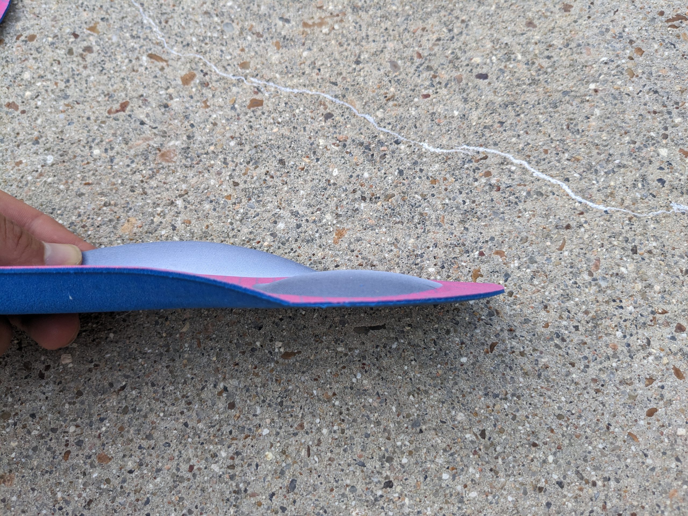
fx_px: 537
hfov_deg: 65.3
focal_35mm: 27
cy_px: 258
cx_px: 344
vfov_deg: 51.4
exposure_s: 1/304
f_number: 1.73
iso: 56
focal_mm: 4.38
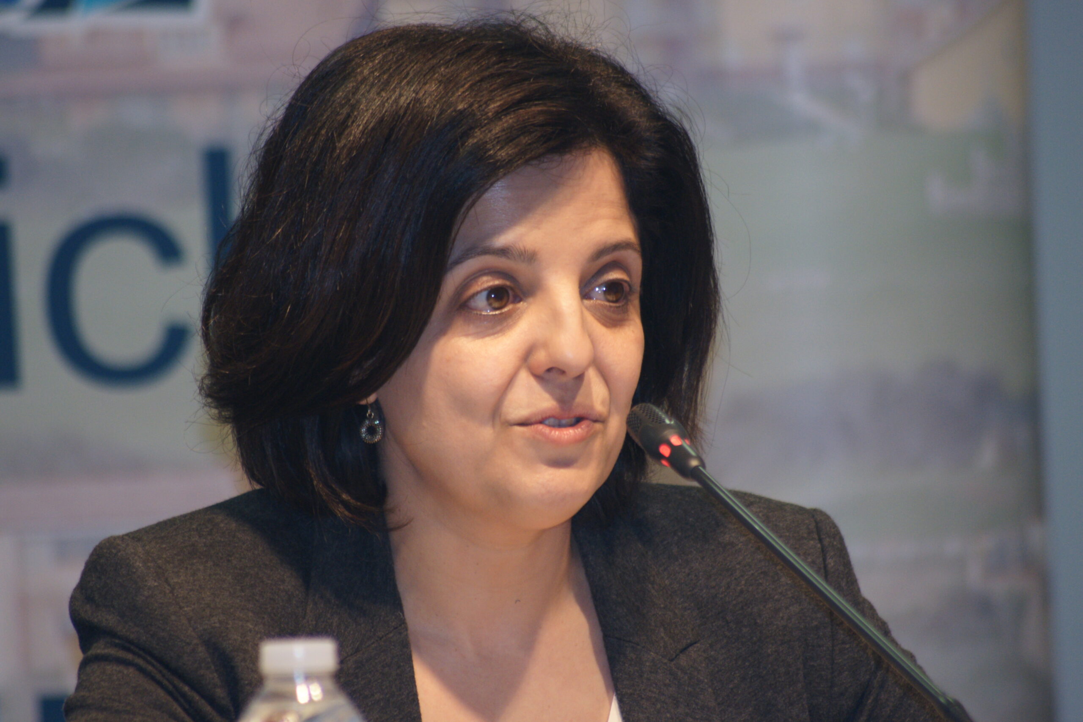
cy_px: 361
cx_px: 542
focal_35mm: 450
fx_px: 13537
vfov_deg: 3.1
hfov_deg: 4.6
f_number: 5.6
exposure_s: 1/125
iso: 800
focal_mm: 300
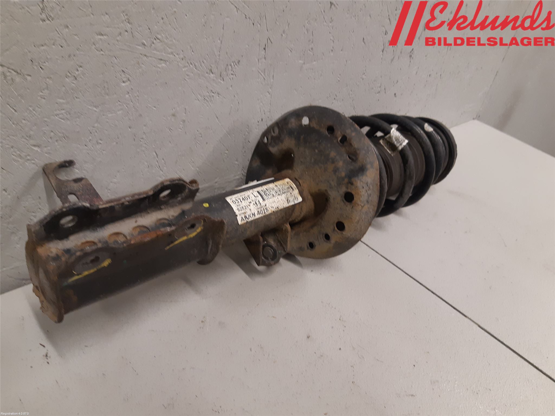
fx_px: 417
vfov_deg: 53.1
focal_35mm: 26
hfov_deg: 67.3
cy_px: 208
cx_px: 278
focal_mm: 3.93
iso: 125
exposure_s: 1/50
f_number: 1.7
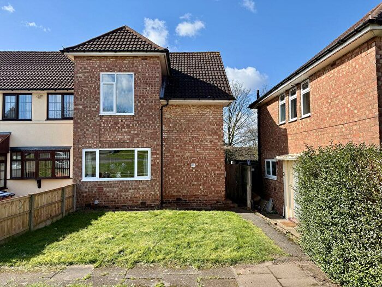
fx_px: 265
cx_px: 191
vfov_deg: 56.8
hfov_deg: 71.6
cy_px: 144
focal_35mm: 24
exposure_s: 1/2445
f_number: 1.78
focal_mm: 6.76
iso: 80
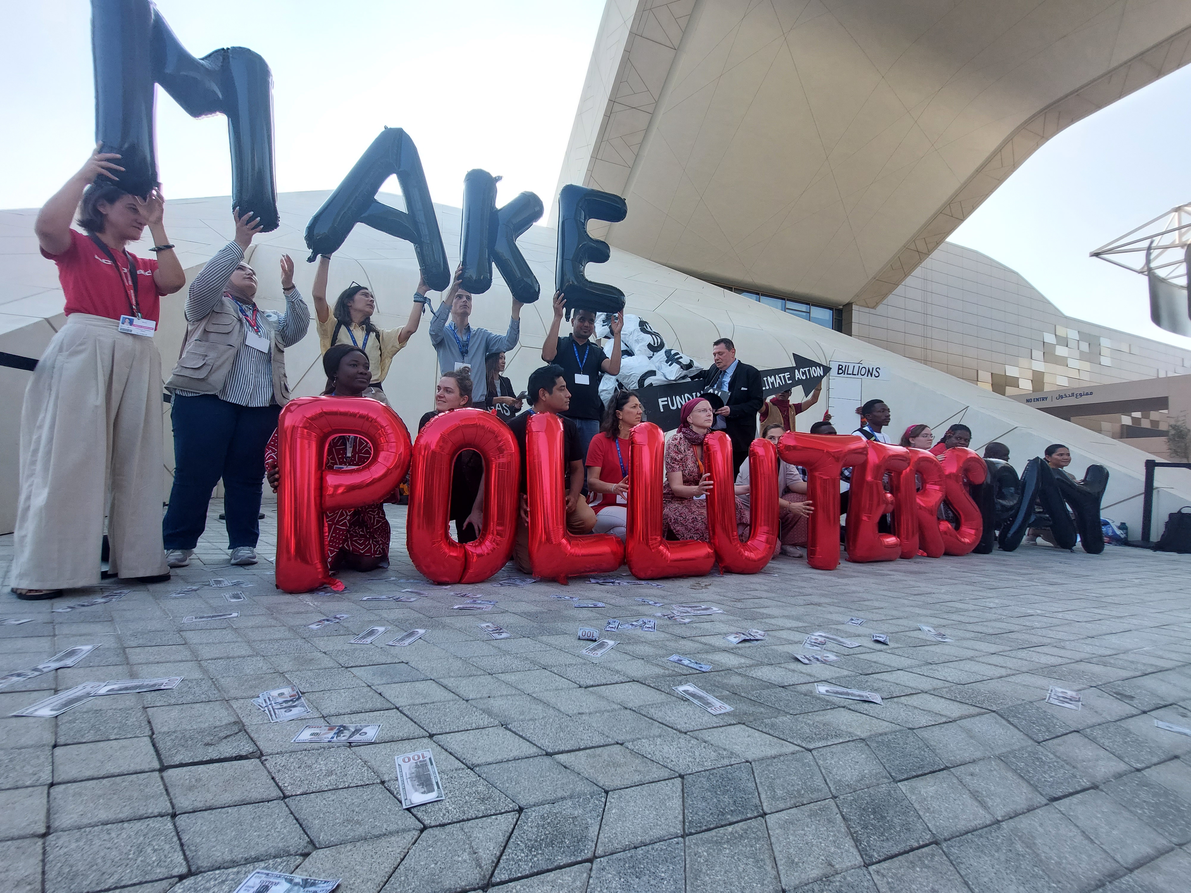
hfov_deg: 106.2
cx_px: 596
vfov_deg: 89.9
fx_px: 447
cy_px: 446
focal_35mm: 13
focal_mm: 1.74
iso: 50
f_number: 2.2
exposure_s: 1/359
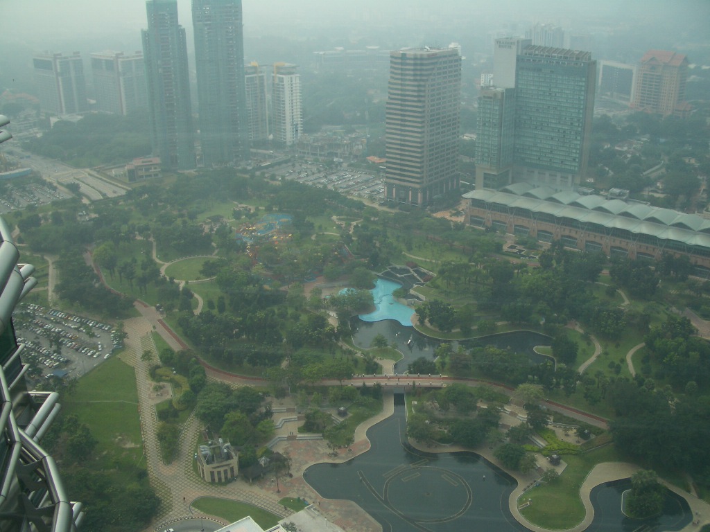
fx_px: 718
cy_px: 266
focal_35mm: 35
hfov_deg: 52.6
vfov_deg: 40.7
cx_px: 355
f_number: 4.3
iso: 50
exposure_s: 1/250
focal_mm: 5.8
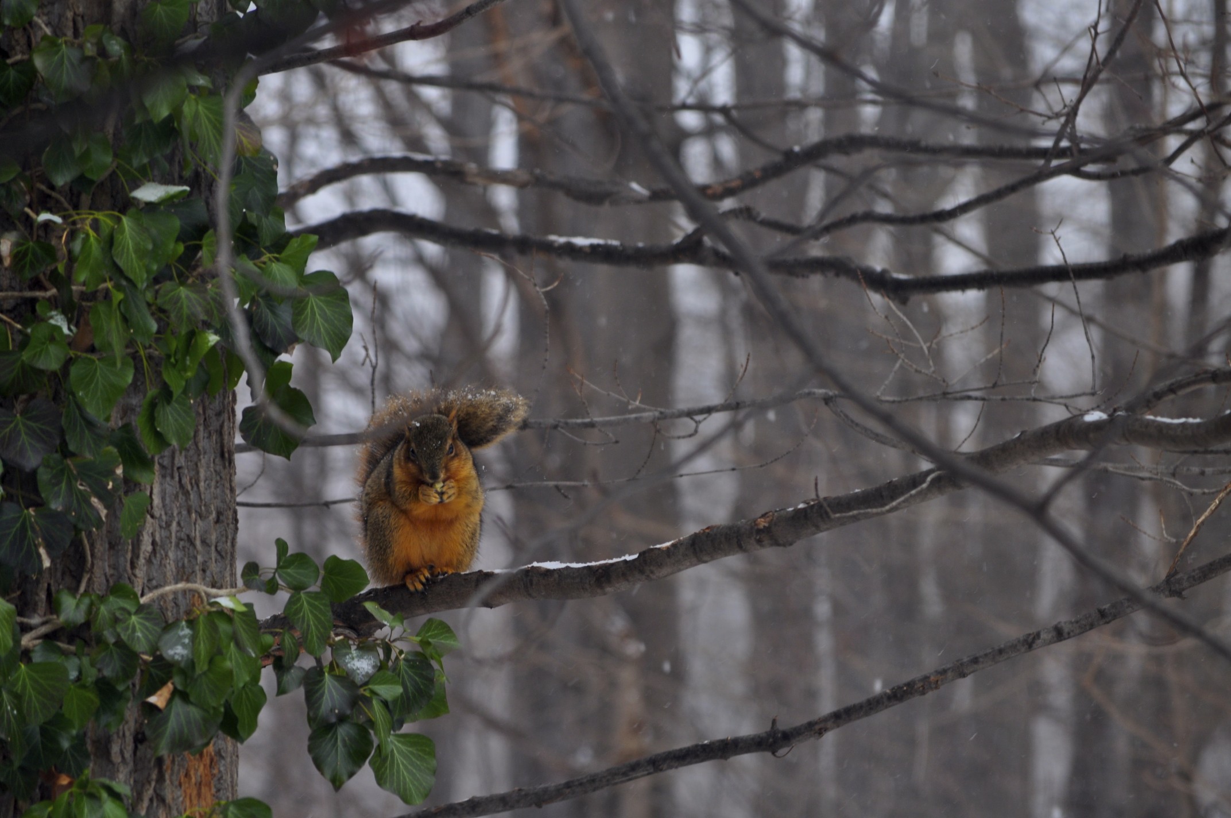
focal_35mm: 300
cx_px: 616
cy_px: 409
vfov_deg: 4.6
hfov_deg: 6.9
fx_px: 10246
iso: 200
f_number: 8
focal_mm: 200
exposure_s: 1/60
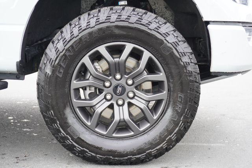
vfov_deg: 23.8
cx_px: 126
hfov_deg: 35.0
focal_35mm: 57
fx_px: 399
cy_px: 84
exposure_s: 1/60
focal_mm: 38
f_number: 5.6
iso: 400
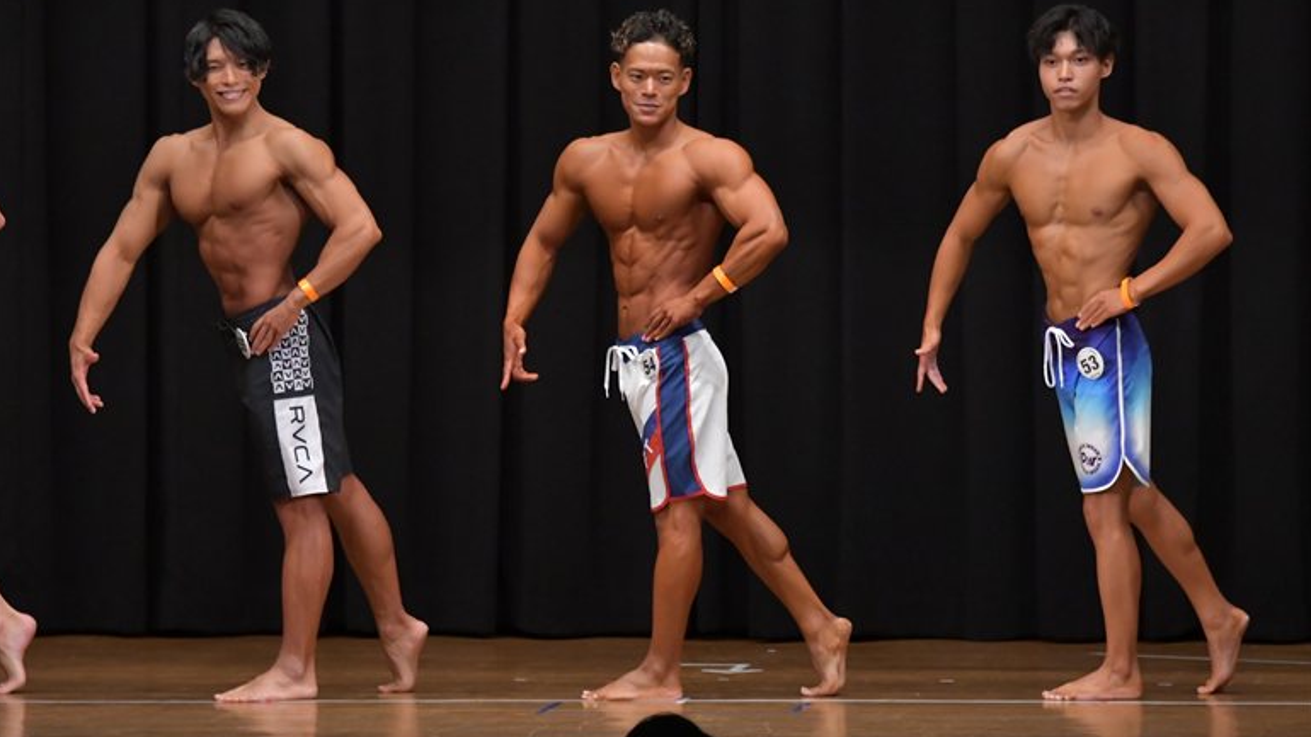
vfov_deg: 5.1
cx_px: 653
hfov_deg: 9.1
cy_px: 322
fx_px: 8238
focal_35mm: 237
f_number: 5.6
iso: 5000
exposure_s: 1/400
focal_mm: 150
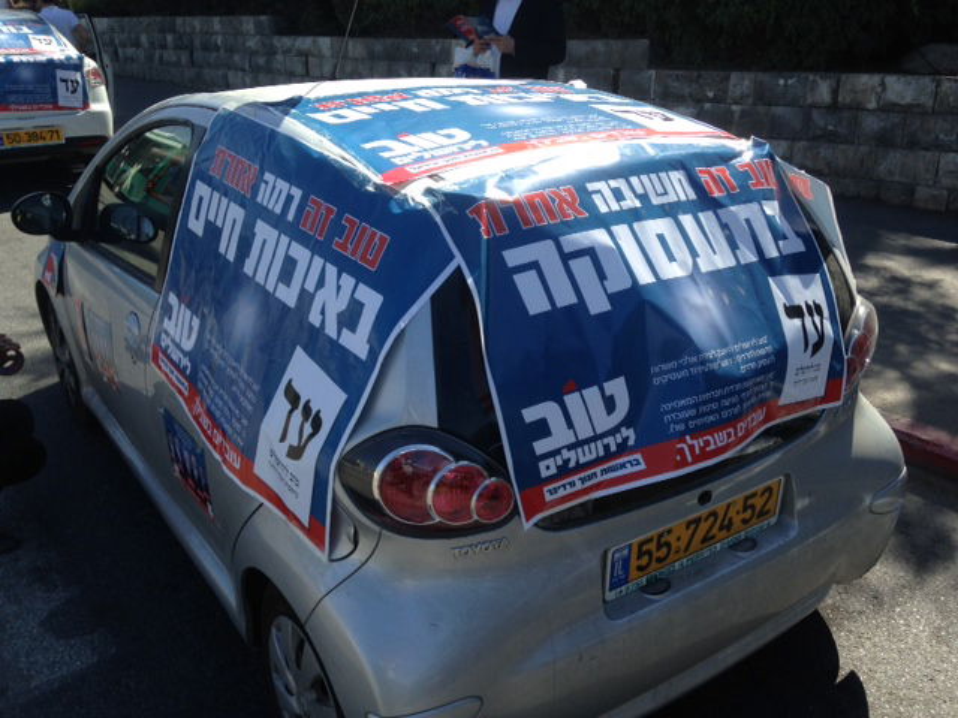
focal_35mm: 33
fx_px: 913
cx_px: 479
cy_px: 359
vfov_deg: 42.9
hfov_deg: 55.4
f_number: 2.4
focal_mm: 4.12
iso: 50
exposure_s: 1/889
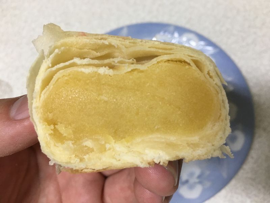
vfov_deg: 48.2
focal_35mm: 29
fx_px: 226
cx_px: 135
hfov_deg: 61.7
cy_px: 102
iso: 40
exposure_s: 1/15
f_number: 2.2
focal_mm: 4.15
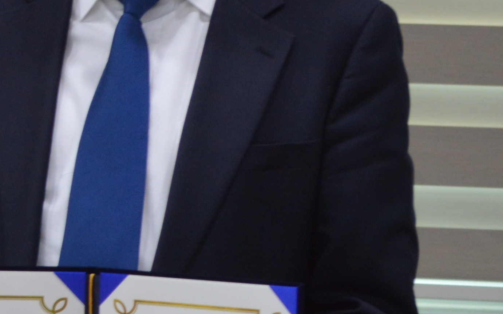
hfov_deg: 7.6
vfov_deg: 4.9
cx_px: -416
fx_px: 3647
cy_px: 35
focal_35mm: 266
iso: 400
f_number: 5.3
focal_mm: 40
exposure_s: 1/30
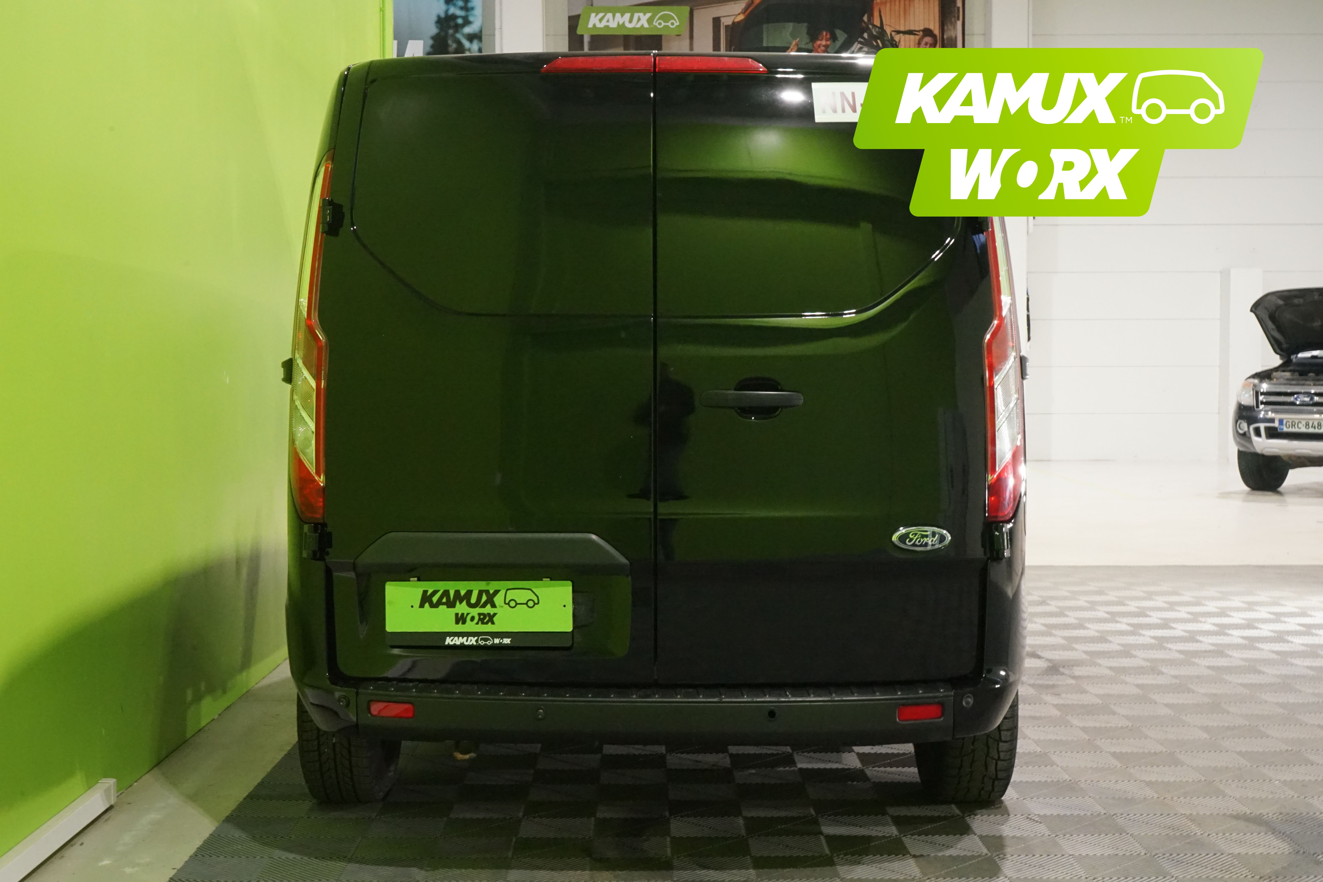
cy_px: 441
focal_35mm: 47
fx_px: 1727
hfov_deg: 41.9
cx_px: 662
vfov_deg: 28.6
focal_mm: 47
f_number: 20
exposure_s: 1/15
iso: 6400
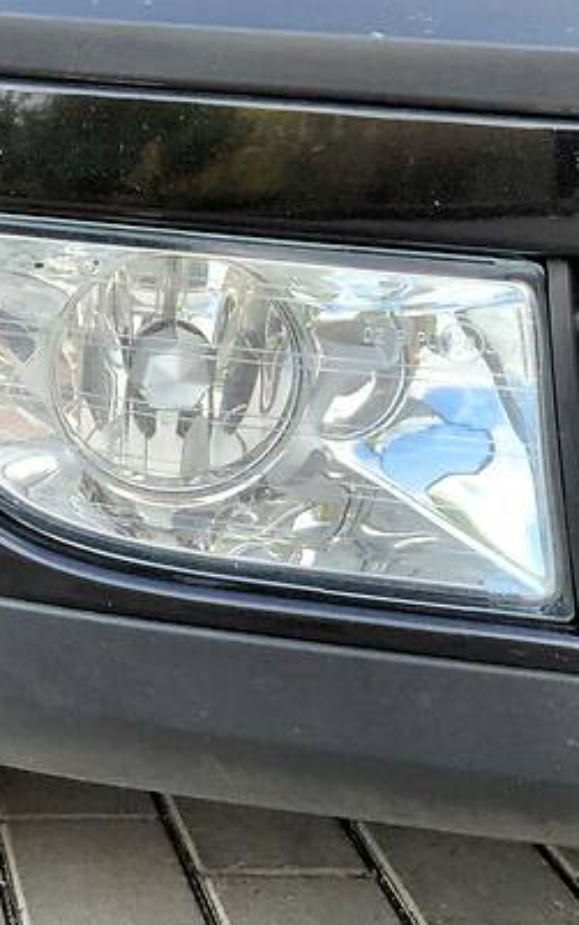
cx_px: 62
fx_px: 2774
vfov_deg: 18.9
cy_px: 413
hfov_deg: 11.8
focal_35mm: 110
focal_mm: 6
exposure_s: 1/122
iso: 80
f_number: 2.4
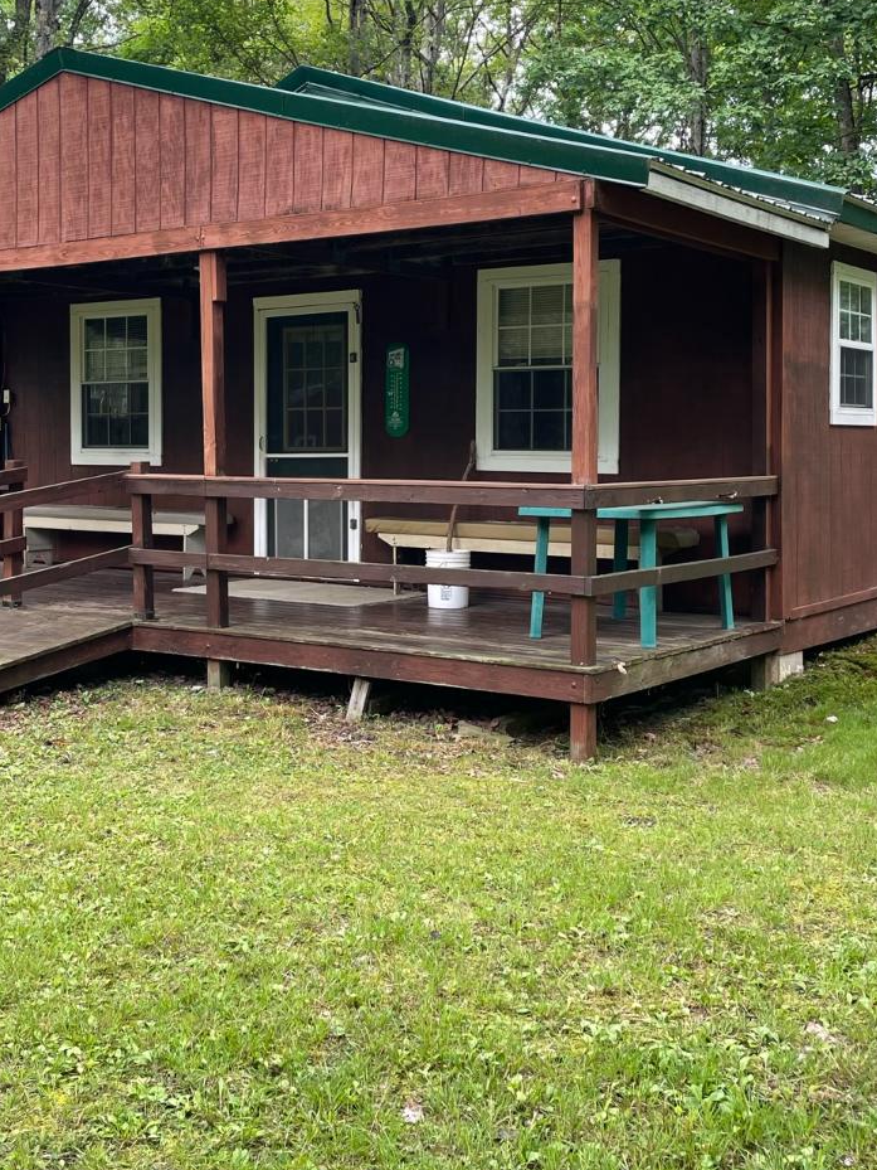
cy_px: 484
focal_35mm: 43
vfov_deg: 43.7
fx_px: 1452
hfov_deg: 33.5
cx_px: 340
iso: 32
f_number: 1.6
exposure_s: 1/134
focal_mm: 4.2
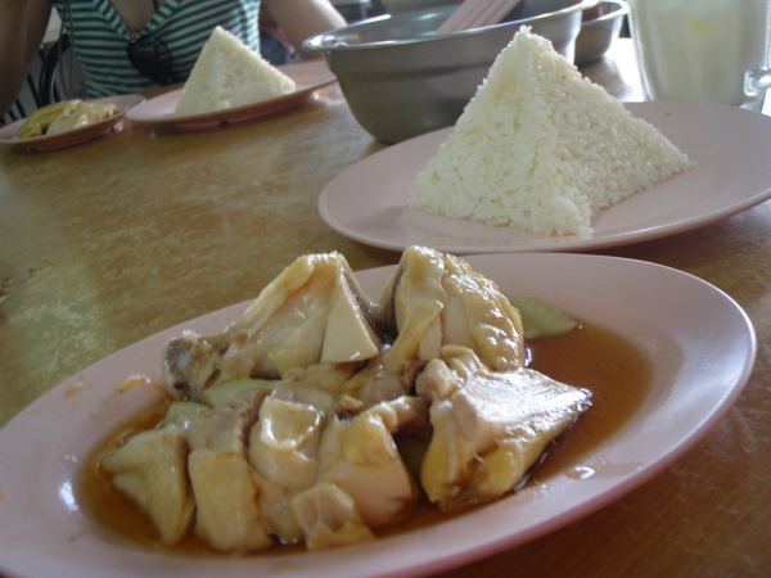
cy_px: 289
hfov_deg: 49.0
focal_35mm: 38
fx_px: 846
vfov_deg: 37.7
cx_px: 386
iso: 100
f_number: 3.5
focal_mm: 6.7
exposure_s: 1/8
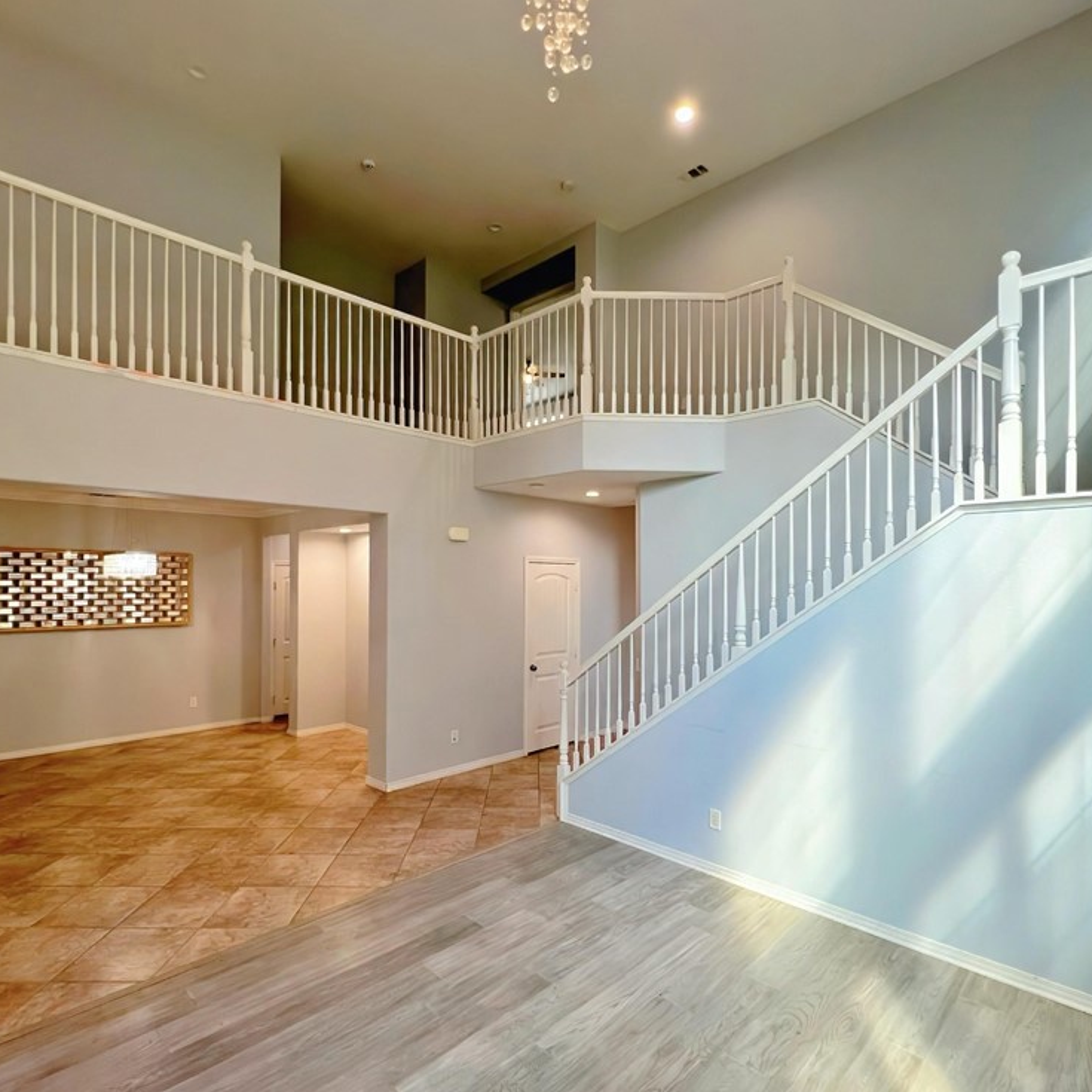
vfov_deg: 87.4
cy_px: 569
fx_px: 571
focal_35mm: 16
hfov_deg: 87.4
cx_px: 532
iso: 125
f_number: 1.8
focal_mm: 1.57
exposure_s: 1/120
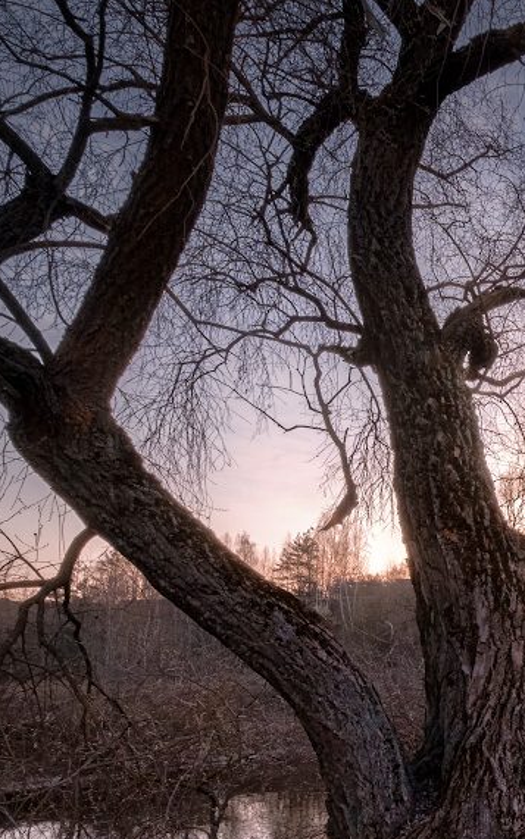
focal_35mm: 30
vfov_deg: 60.3
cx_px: 715
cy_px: 603
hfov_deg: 30.7
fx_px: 687
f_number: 16
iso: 800
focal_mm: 8
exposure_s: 1/50
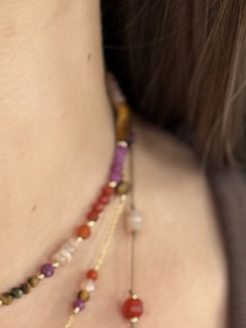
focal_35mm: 158
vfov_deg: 12.0
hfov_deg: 9.2
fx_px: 1498
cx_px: -68
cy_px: 486
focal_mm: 6.76
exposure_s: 1/60
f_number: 1.78
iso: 125
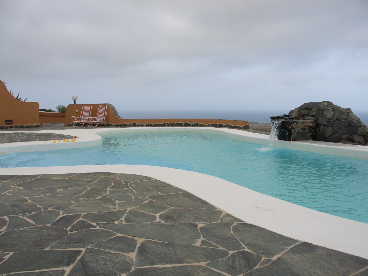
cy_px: 138
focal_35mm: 33
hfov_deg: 55.4
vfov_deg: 42.9
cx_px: 184
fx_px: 351
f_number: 4.5
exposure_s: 1/500
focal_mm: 7.1
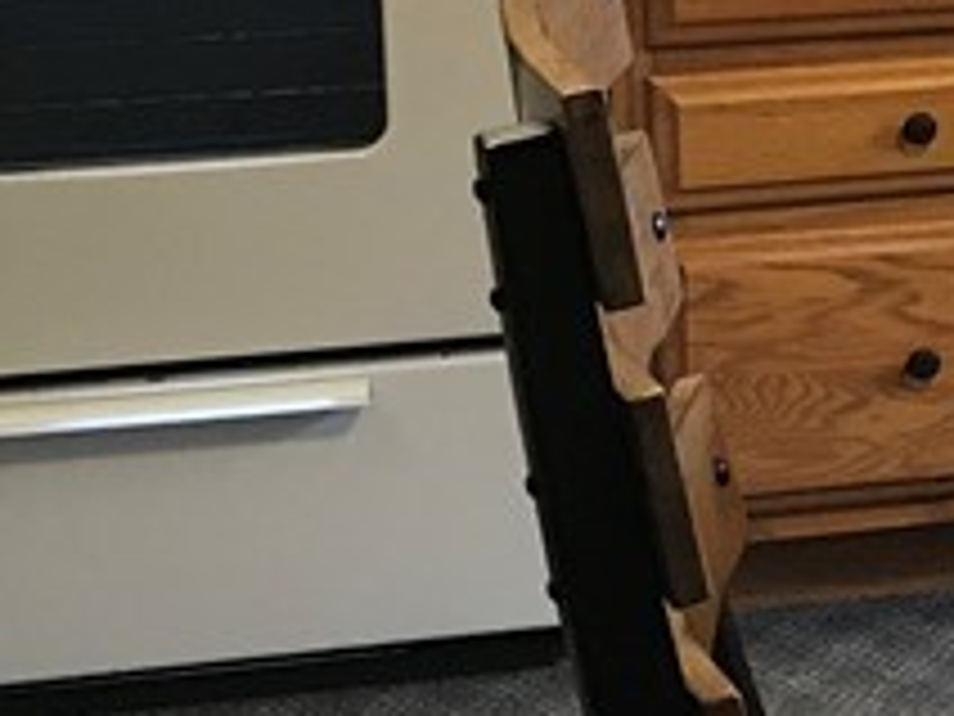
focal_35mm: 135
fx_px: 3721
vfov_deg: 10.7
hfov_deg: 13.1
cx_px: 1764
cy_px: -239
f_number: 1.8
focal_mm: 3.99
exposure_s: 1/15
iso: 50
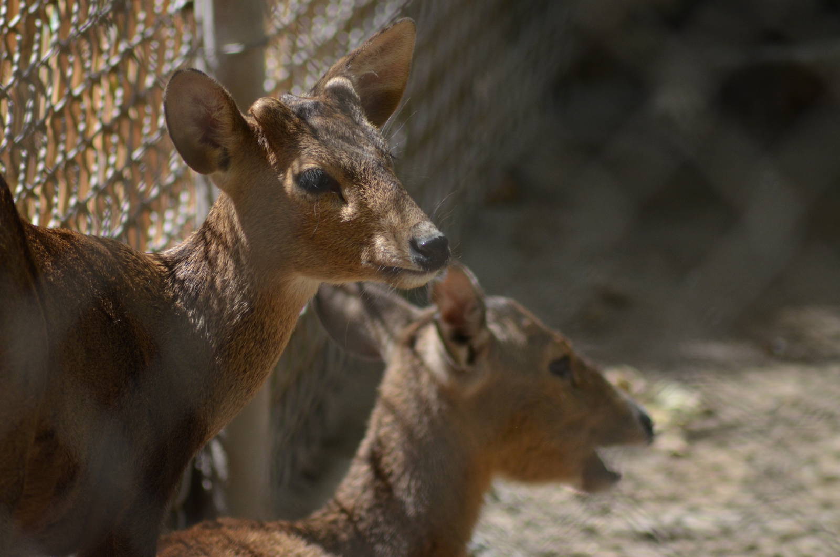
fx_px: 10479
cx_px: 420
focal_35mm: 450
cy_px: 278
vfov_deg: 3.0
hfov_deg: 4.6
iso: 800
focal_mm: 300
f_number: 5.6
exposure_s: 1/800
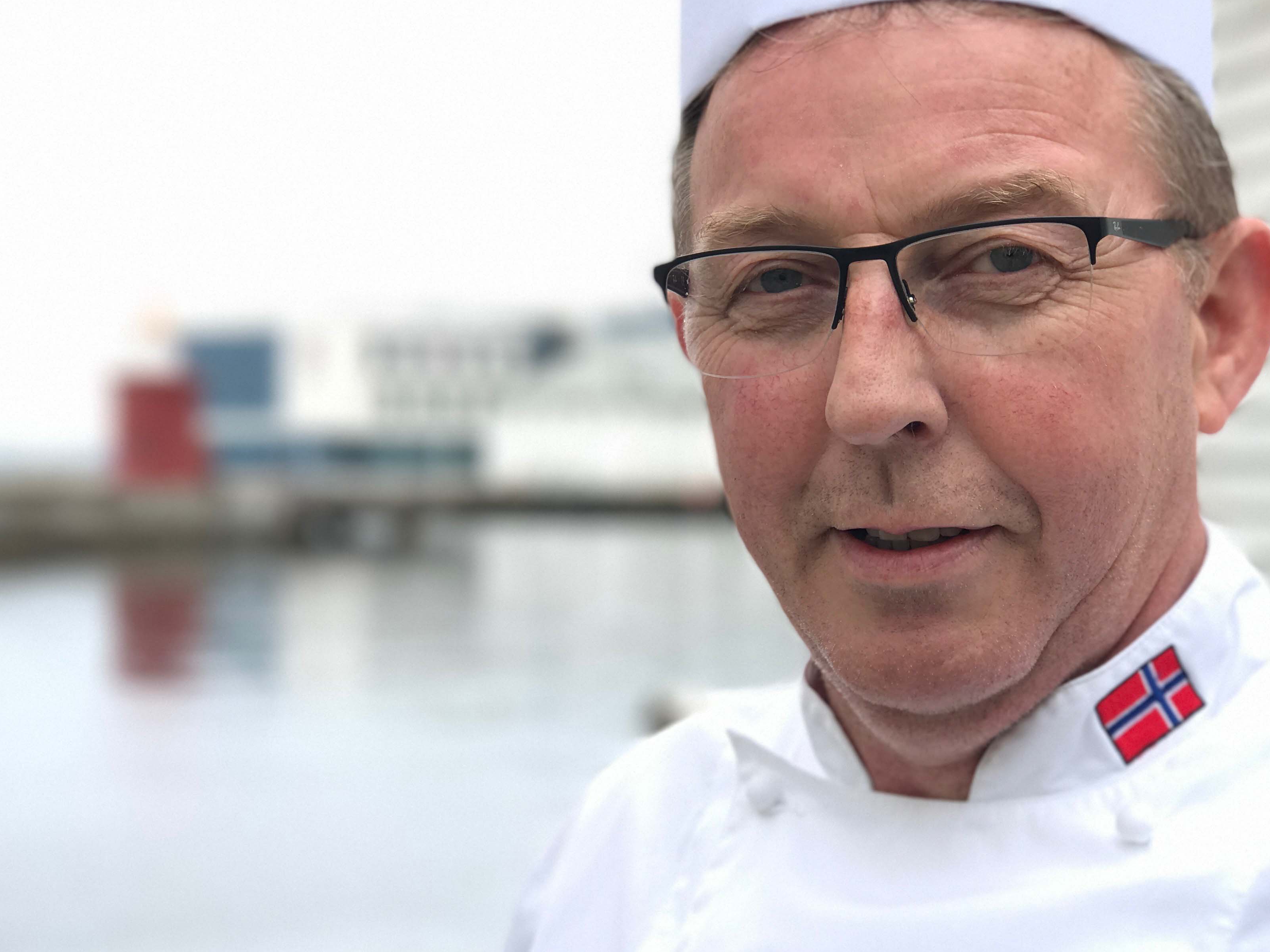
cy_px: 462
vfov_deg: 20.4
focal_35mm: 72
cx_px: 693
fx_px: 2642
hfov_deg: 27.0
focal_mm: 6.6
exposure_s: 1/128
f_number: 2.8
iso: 20
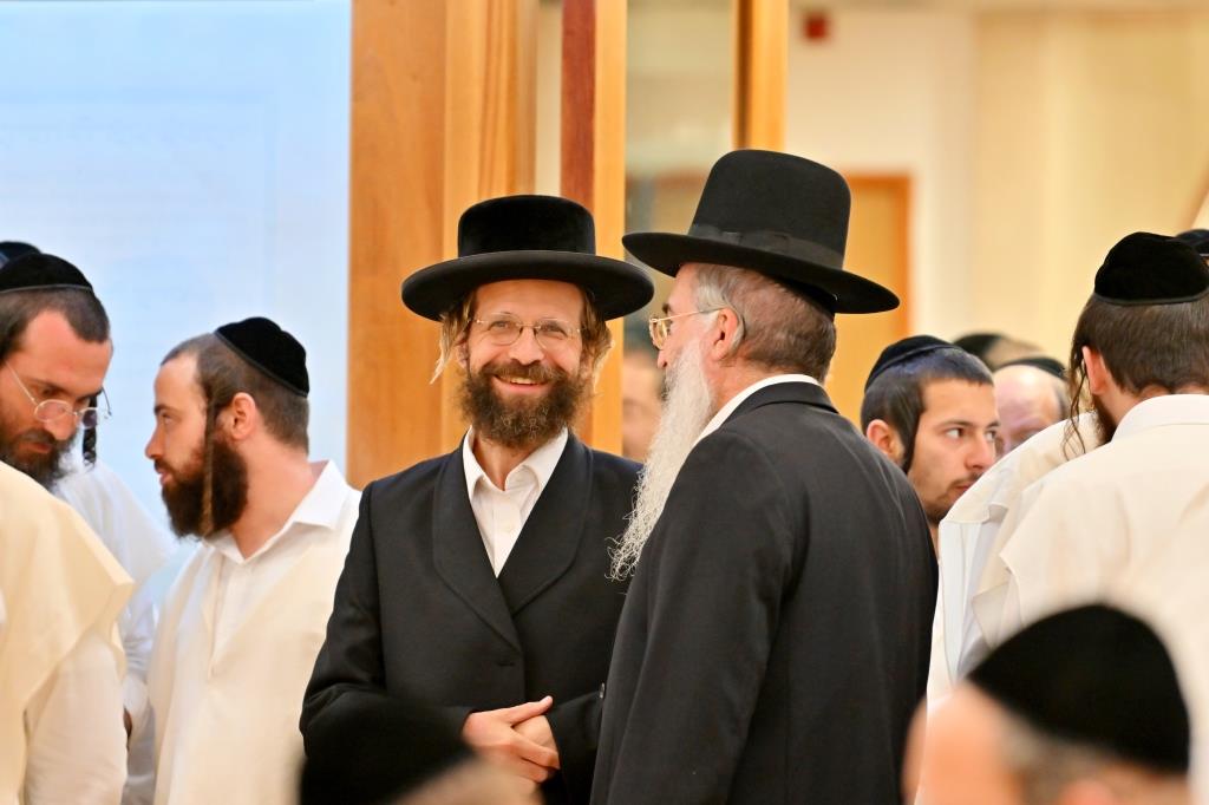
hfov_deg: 6.9
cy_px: 402
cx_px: 604
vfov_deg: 4.6
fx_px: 10071
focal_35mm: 300
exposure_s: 1/160
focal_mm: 200
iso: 800
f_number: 2.8
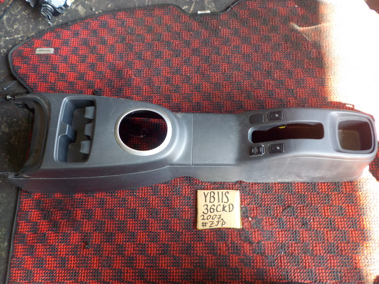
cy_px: 142
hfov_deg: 60.0
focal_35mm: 30
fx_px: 328
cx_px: 190
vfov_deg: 46.8
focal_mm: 4.1
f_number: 3.3
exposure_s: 1/30
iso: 180
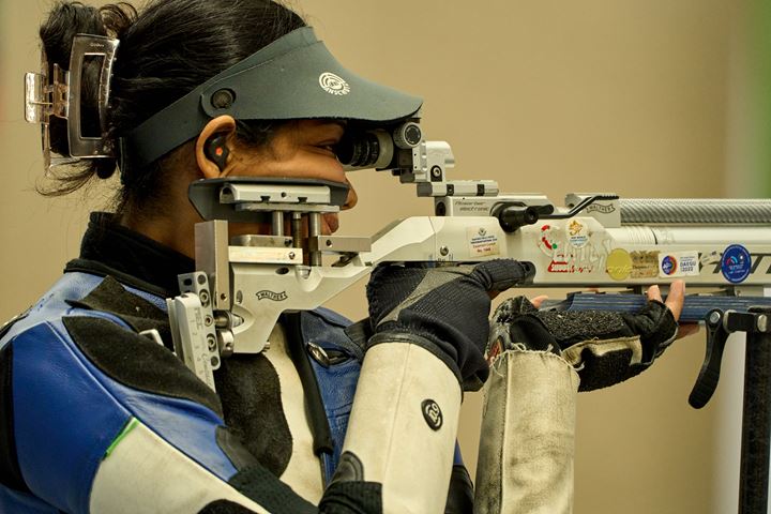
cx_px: 386
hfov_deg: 3.5
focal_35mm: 594
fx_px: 12721
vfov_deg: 2.3
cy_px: 257
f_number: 6.3
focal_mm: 594
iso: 4000
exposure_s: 1/400
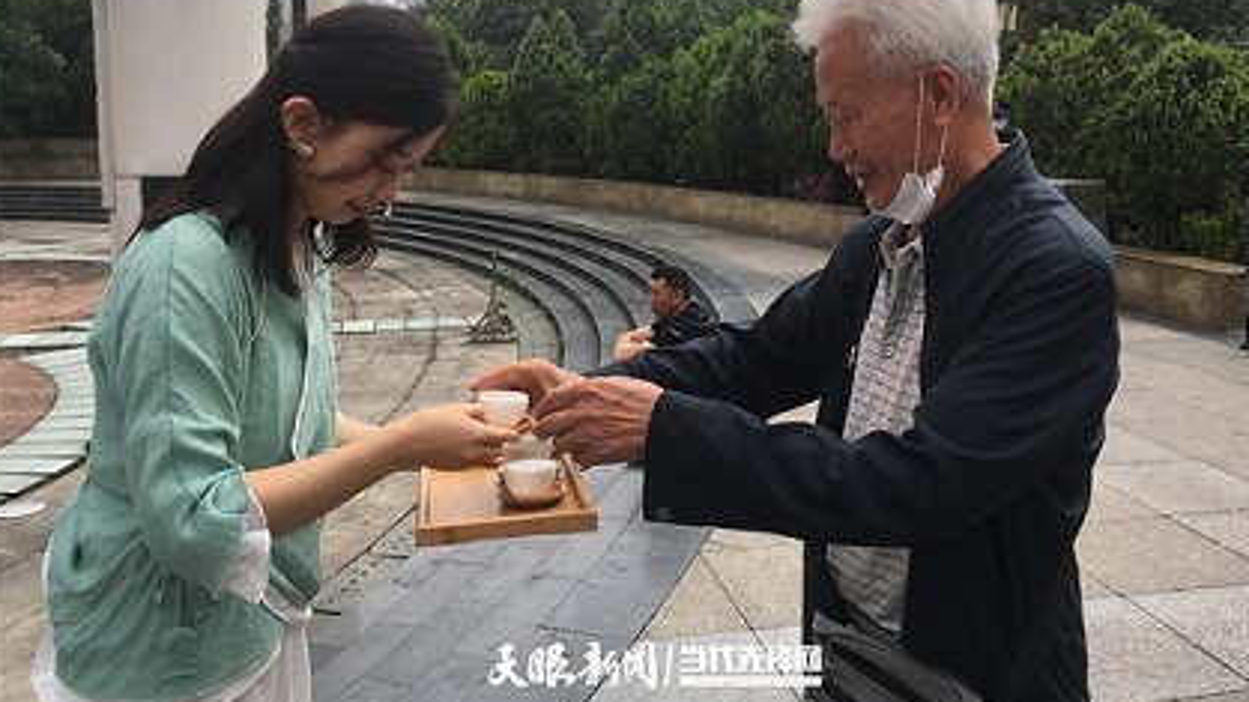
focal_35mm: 34
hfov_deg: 58.0
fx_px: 1126
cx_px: 654
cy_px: 246
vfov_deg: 34.4
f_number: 2.2
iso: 25
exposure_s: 1/409
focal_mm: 4.15
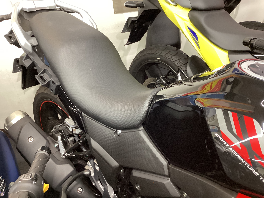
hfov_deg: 58.4
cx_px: 132
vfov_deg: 45.4
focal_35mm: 31
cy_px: 99
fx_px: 236
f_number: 2.4
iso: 320
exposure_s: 1/50
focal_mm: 3.3
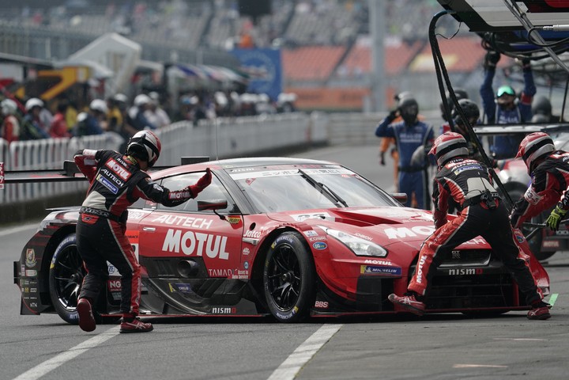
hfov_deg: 4.1
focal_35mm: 500
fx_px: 7902
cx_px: 284
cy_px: 190
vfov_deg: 2.7
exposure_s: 1/800
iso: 400
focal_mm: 500
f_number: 7.1
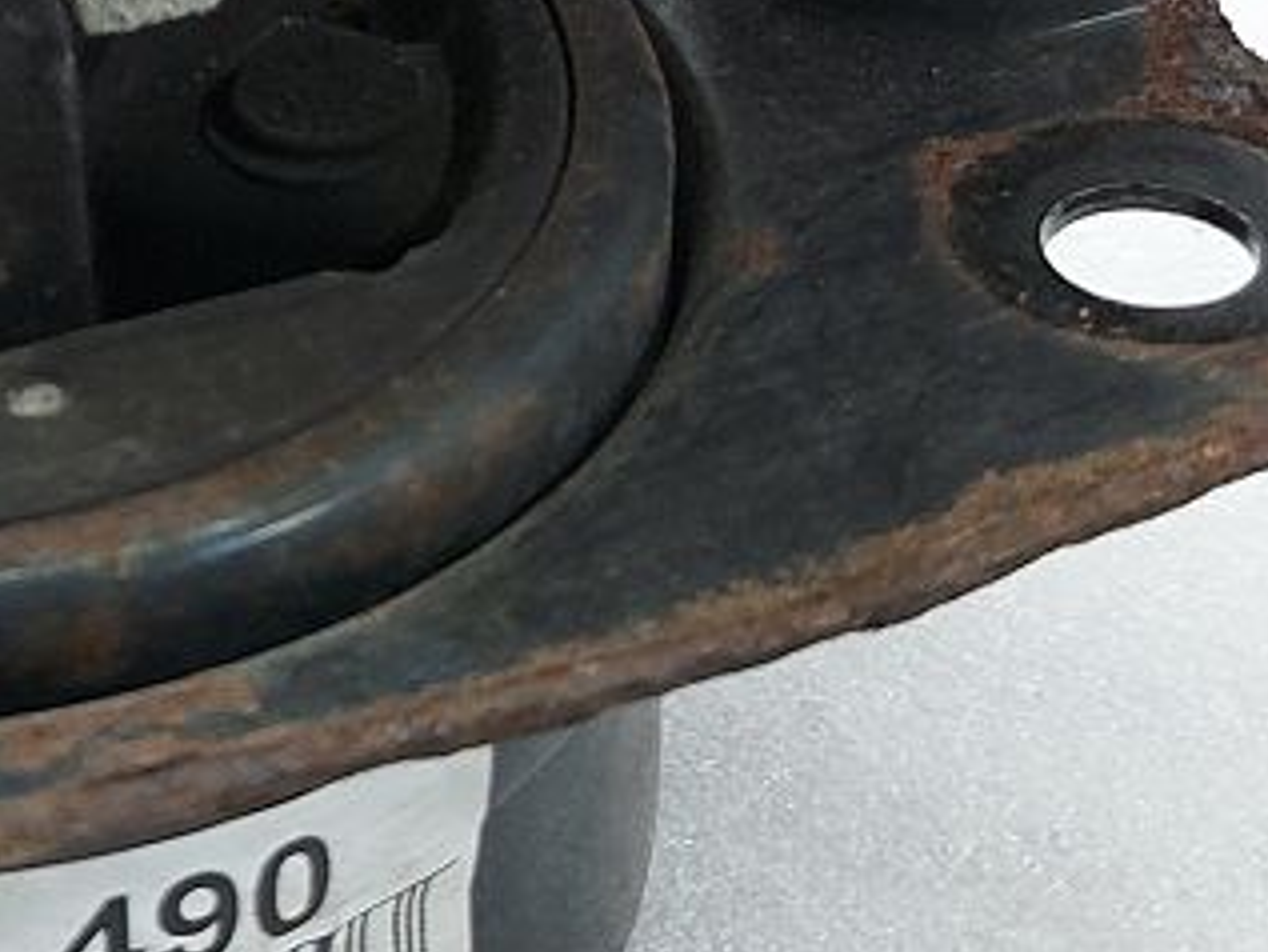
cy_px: -124
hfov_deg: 18.1
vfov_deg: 13.8
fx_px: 3848
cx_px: -114
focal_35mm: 105
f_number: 1.8
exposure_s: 1/50
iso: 64
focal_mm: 5.23
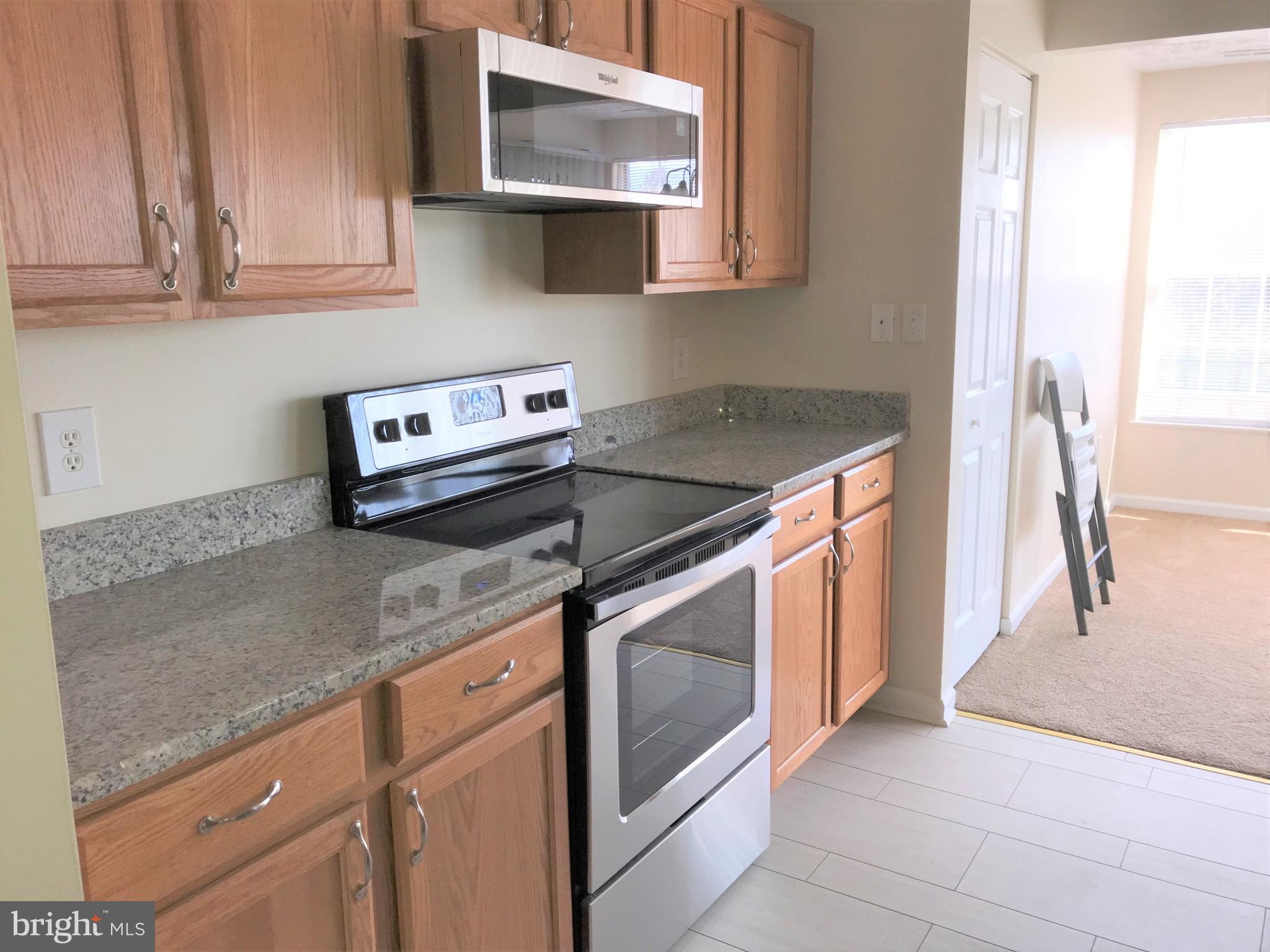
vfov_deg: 49.7
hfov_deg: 63.4
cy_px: 476
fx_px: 1027
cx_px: 635
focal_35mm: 28
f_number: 1.8
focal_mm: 3.99
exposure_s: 1/107
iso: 20
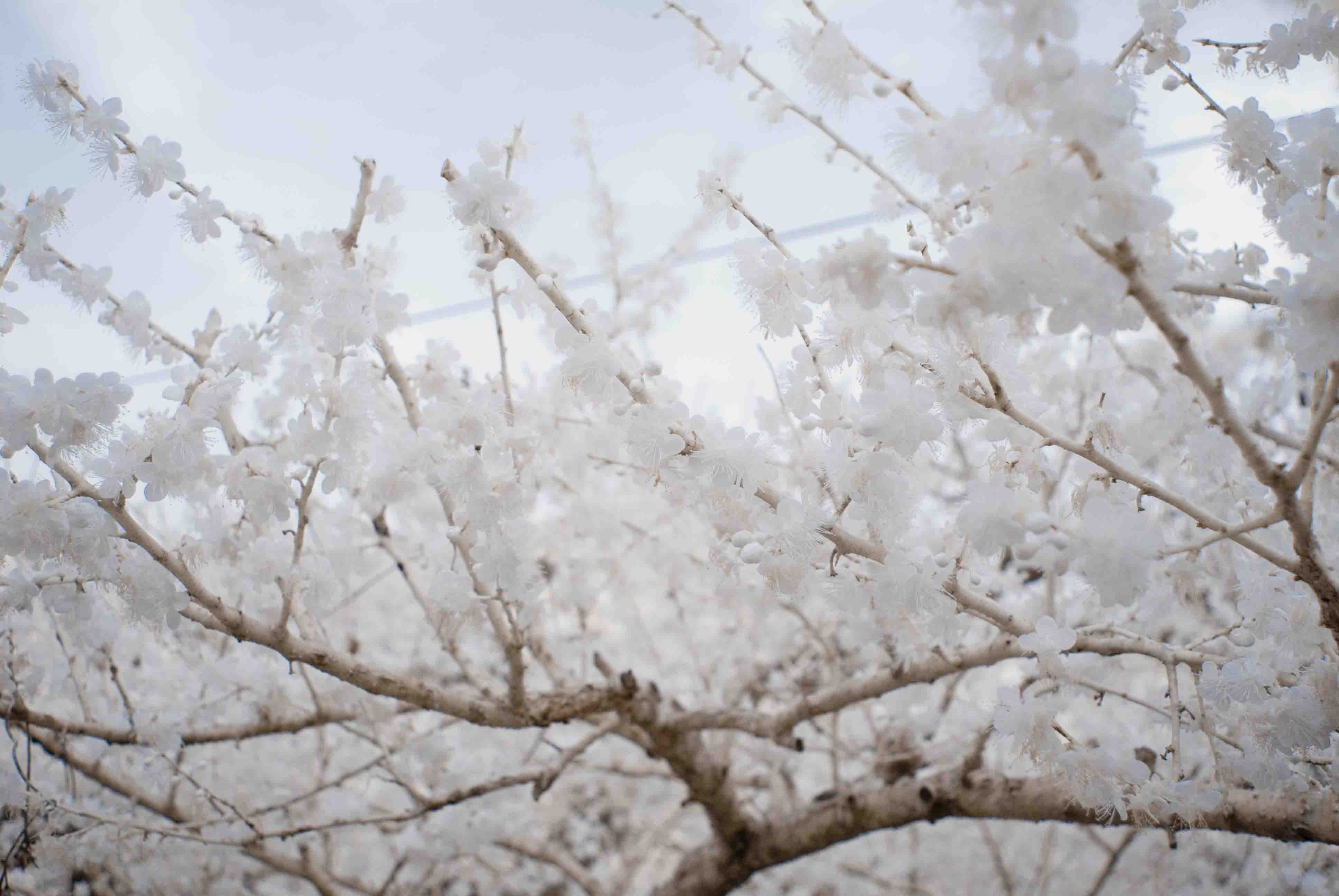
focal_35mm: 36
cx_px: 670
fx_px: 1341
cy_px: 448
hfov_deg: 53.1
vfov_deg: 37.0
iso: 200
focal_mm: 24
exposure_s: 1/80
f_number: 4.5
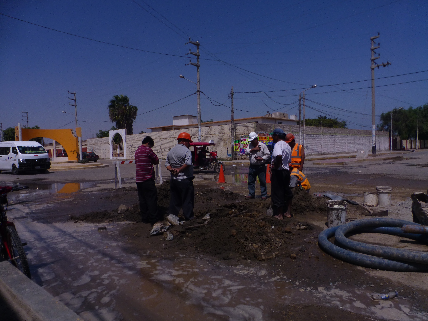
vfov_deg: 56.8
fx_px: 297
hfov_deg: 71.6
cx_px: 214
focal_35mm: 24
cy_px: 160
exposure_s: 1/1300
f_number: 4
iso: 100
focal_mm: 4.3
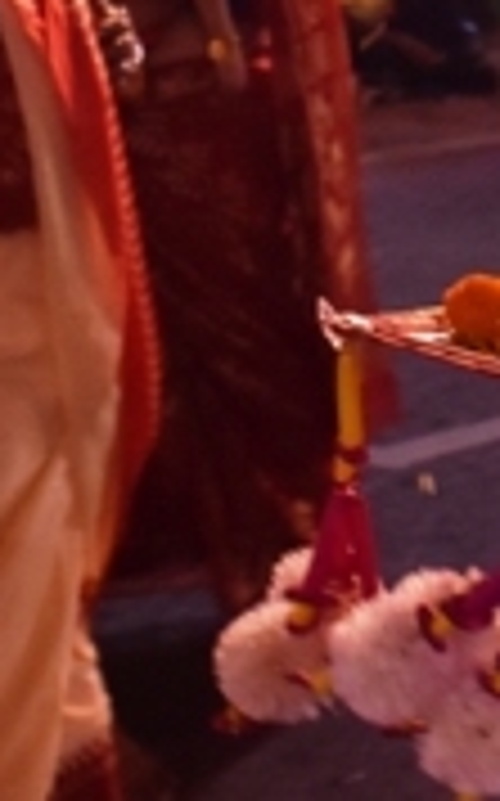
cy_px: 22
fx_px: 2708
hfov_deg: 10.1
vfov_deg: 16.5
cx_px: 802
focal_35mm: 124
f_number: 3.5
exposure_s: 1/125
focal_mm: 18
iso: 1000
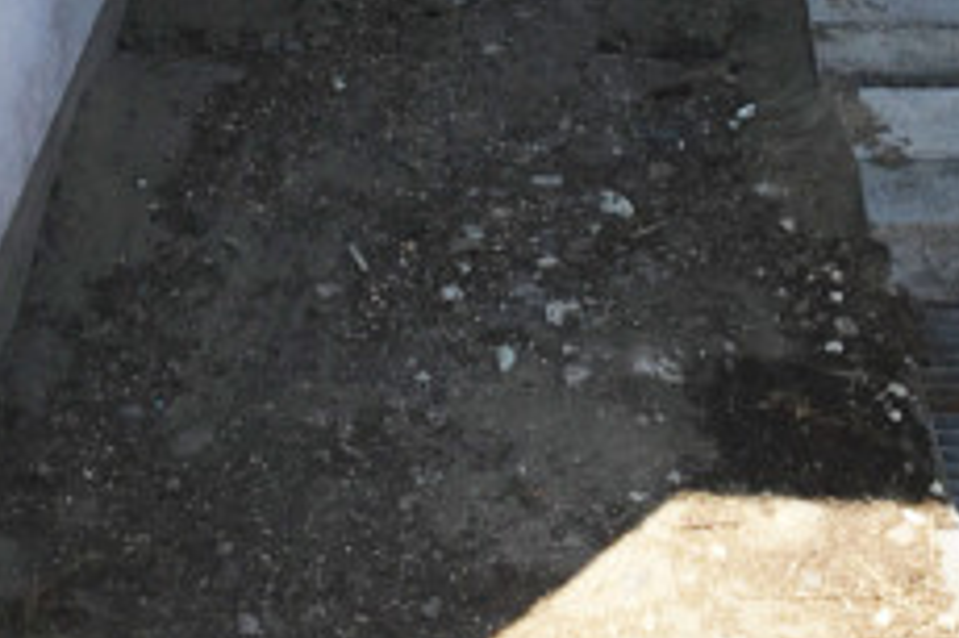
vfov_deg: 12.4
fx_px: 2795
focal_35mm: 105
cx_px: 813
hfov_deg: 19.2
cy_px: -288
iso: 25
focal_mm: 4.15
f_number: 2.2
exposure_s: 1/974
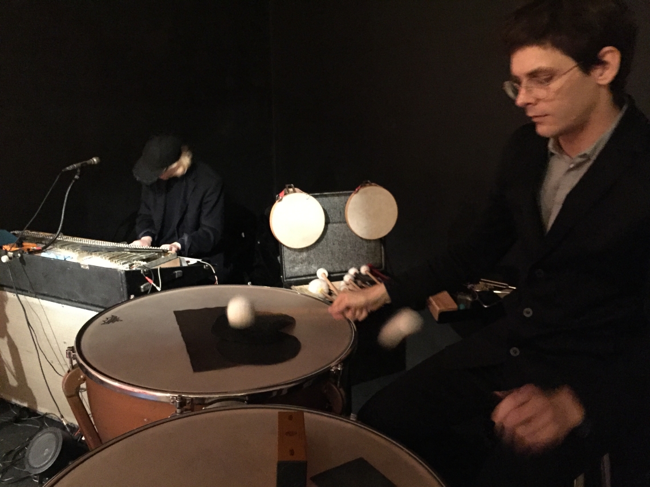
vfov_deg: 48.2
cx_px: 325
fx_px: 545
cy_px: 244
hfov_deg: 61.7
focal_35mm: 29
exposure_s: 1/17
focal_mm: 4.15
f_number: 2.2
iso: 1600
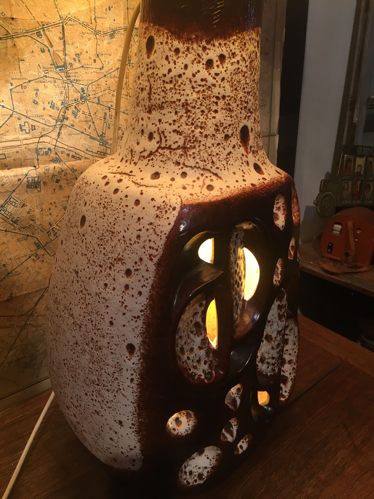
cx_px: 187
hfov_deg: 48.2
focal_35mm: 29
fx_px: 418
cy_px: 250
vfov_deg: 61.7
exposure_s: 1/33
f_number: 2.2
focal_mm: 4.15
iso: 80
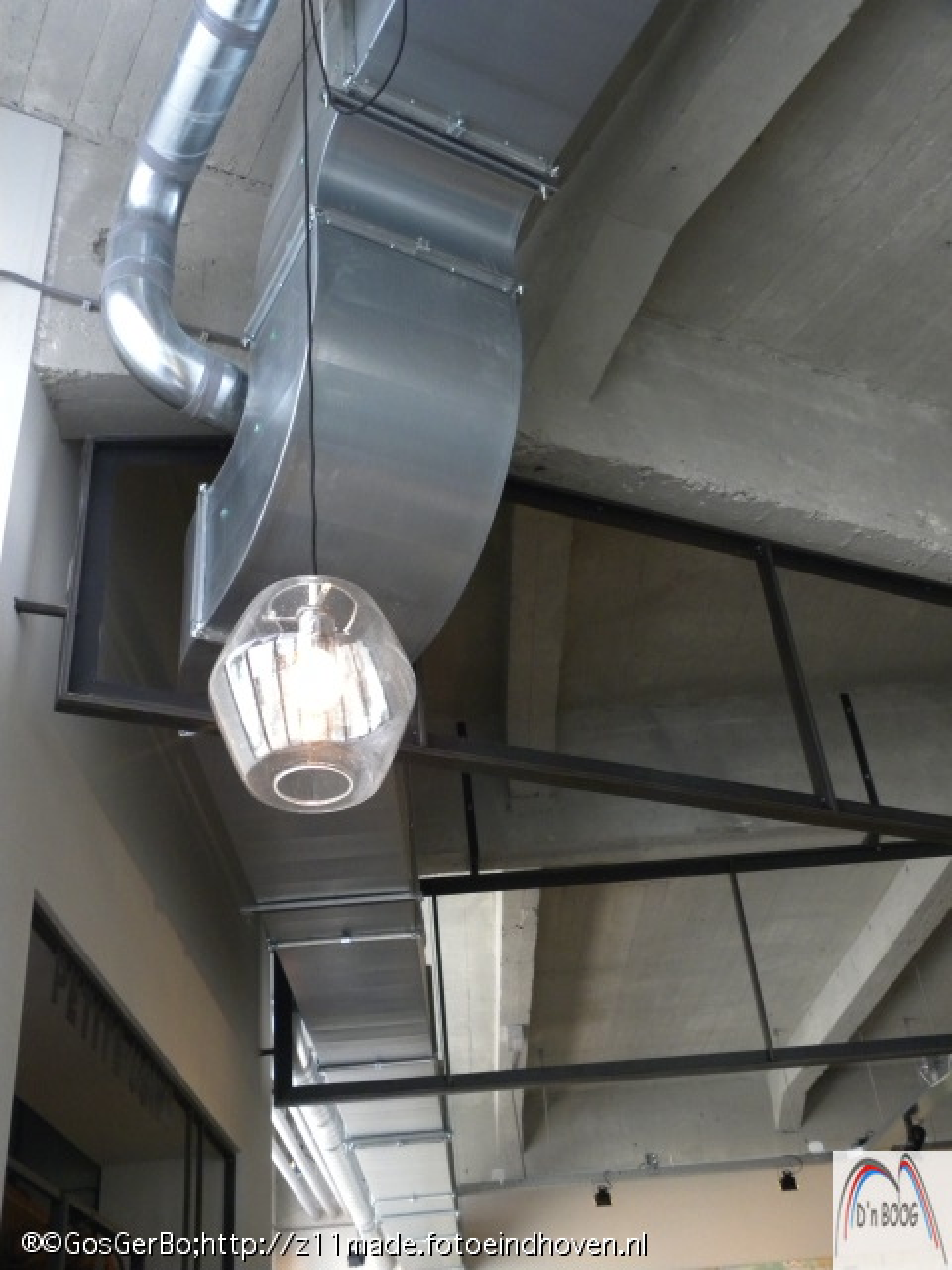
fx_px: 1357
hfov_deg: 38.7
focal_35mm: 37
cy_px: 635
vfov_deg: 50.1
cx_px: 476
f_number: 3.2
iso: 400
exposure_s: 1/70.6
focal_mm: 6.6
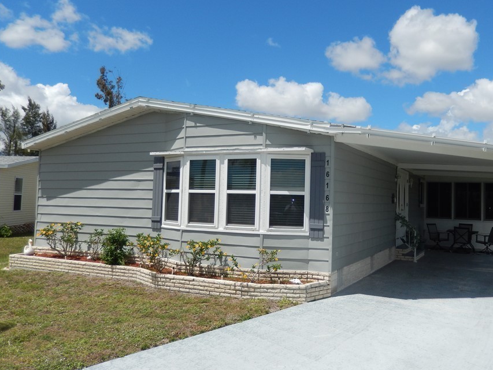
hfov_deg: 59.5
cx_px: 291
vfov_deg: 46.8
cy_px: 175
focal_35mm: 30
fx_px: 427
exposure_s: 1/640
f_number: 6.8
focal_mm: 4.5
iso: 125
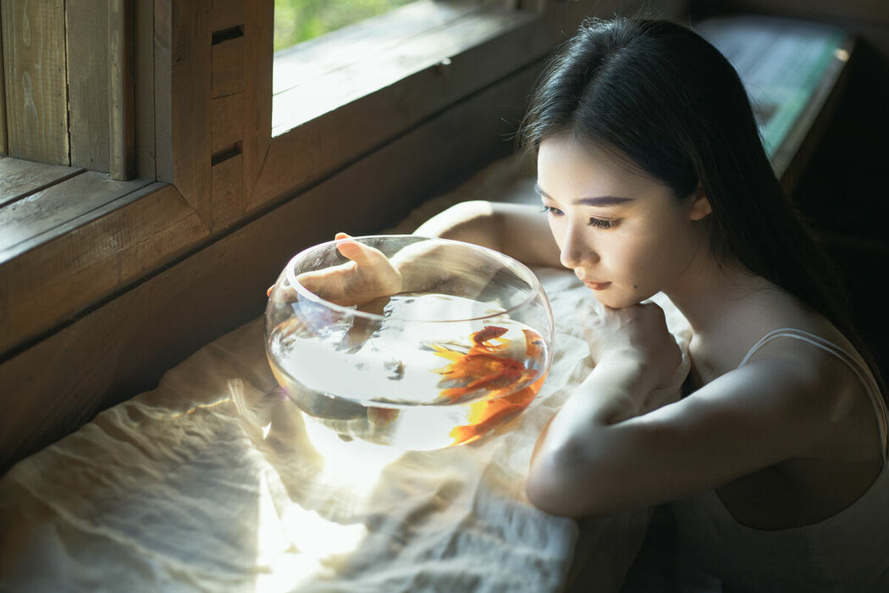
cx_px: 444
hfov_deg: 39.6
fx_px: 1235
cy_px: 296
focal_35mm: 50
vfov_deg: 27.0
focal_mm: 50
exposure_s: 1/125
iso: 100
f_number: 2.8
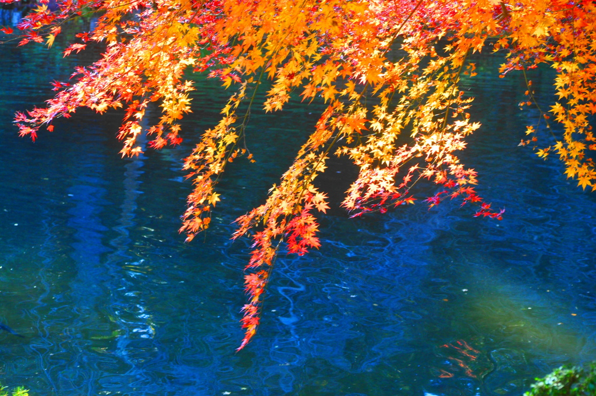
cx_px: 298
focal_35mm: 128
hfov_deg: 16.1
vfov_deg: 10.7
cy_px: 198
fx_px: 2108
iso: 800
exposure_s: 1/60
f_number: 8
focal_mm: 85
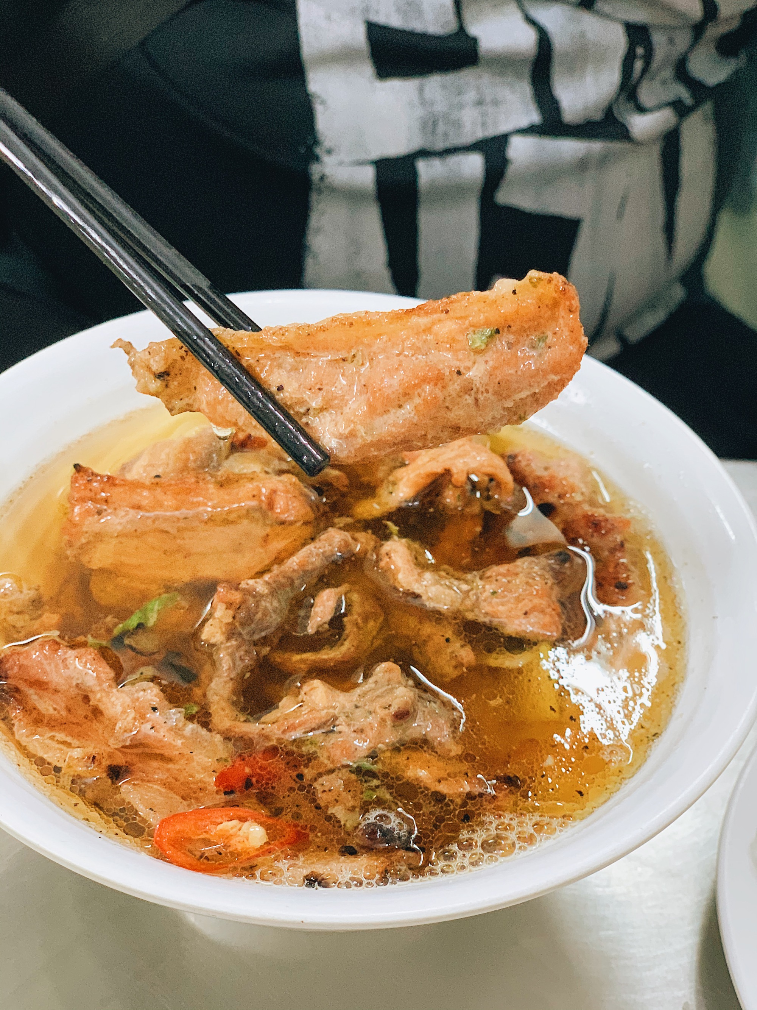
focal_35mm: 52
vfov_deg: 36.8
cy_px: 505
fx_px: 1516
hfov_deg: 28.0
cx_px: 378
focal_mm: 6
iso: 500
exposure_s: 1/33
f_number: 2.4
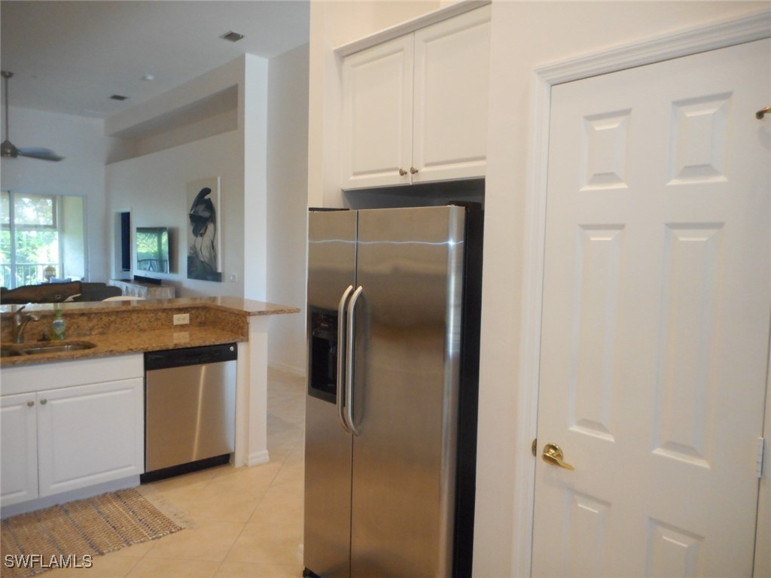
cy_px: 289
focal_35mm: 25
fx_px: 557
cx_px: 386
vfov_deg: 54.9
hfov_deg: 69.4
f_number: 3.7
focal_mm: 4.5
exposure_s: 1/25
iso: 450
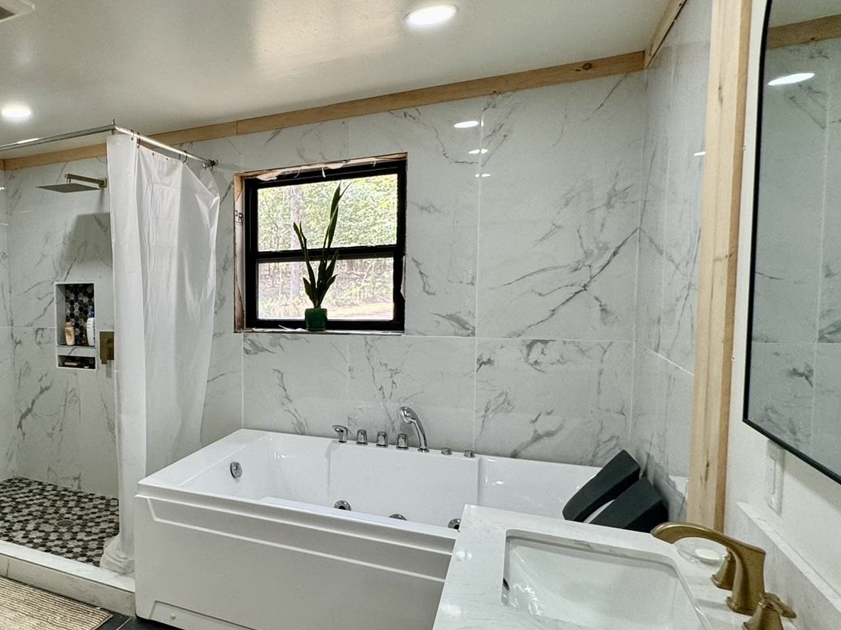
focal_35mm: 26
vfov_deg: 53.0
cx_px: 120
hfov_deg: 59.5
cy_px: 338
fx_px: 632
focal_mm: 2.22
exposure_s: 1/120
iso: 160
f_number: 2.2
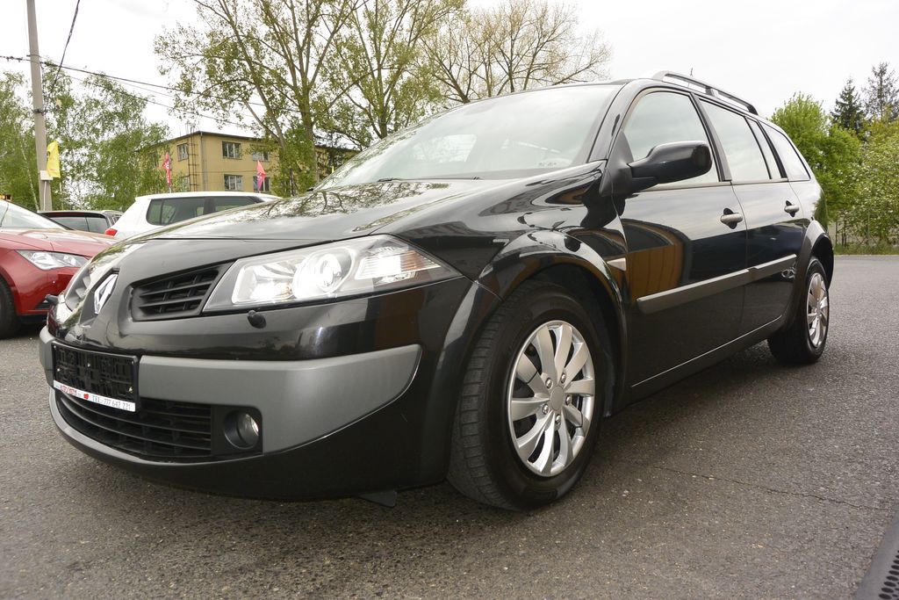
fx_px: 674
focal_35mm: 27
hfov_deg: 67.4
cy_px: 300
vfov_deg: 47.9
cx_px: 450
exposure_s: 1/250
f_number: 5
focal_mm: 10
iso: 160
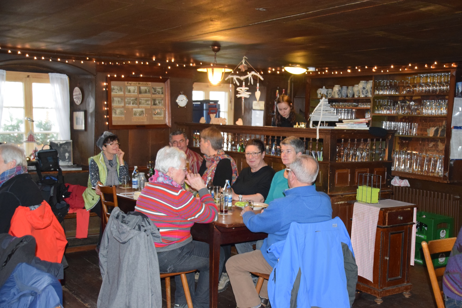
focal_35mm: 45
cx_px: 231
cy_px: 154
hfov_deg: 43.6
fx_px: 577
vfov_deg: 29.9
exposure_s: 1/60
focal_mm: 30
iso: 2800
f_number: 4.2
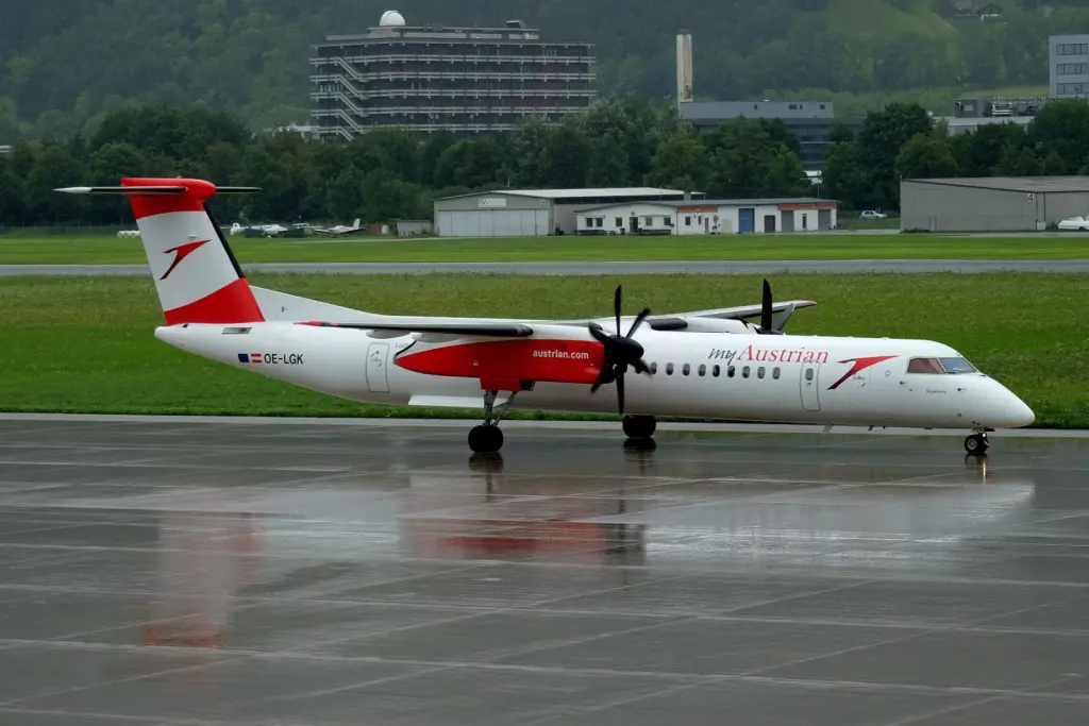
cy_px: 363
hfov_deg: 18.1
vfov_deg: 12.1
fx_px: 3418
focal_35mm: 113
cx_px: 544
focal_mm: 75.4
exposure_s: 1/750
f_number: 5
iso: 200
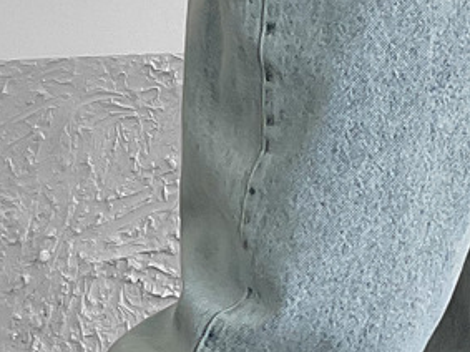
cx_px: 405
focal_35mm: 164
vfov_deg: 9.0
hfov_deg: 12.0
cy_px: 261
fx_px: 2226
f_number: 1.8
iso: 64
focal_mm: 3
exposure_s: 1/120
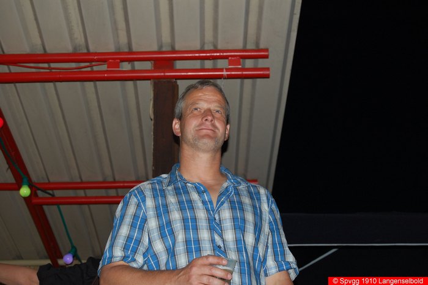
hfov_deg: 24.6
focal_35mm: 82
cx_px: 214
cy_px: 142
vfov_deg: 16.5
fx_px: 980
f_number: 5.6
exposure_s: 1/60
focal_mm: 55
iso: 400
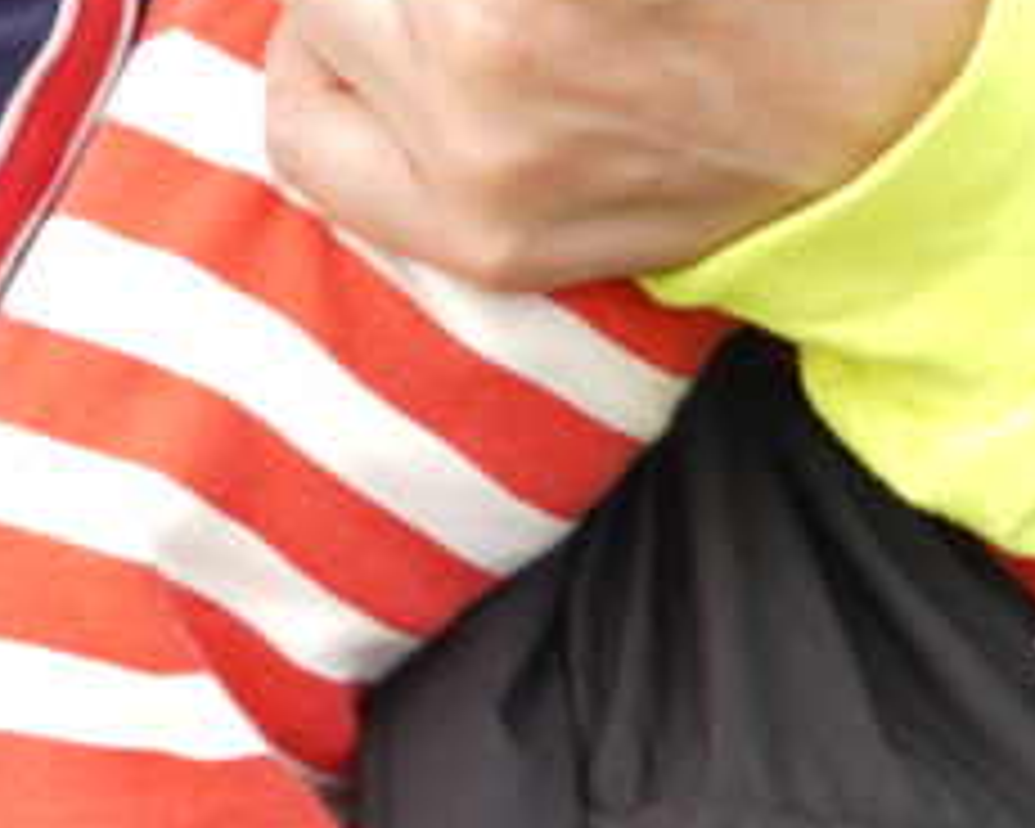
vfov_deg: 6.2
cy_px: -1526
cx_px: 302
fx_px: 7076
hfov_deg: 8.4
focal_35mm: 231
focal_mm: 35
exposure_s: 1/320
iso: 80
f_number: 2.8
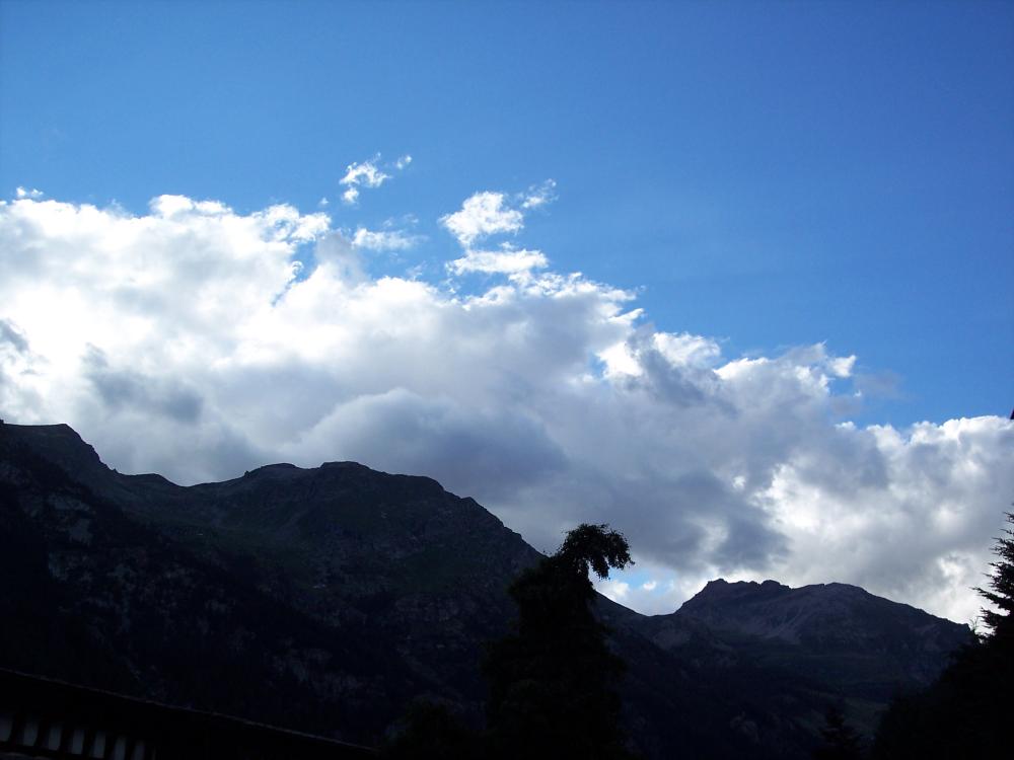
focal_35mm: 39
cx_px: 507
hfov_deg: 47.9
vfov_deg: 36.8
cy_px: 380
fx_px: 1142
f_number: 3.4
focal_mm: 8
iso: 100
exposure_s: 1/750
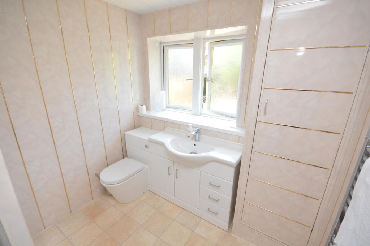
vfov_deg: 77.2
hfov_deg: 100.4
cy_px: 123
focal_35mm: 15
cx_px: 185
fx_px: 154
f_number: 7.1
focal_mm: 10
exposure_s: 1/80
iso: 800
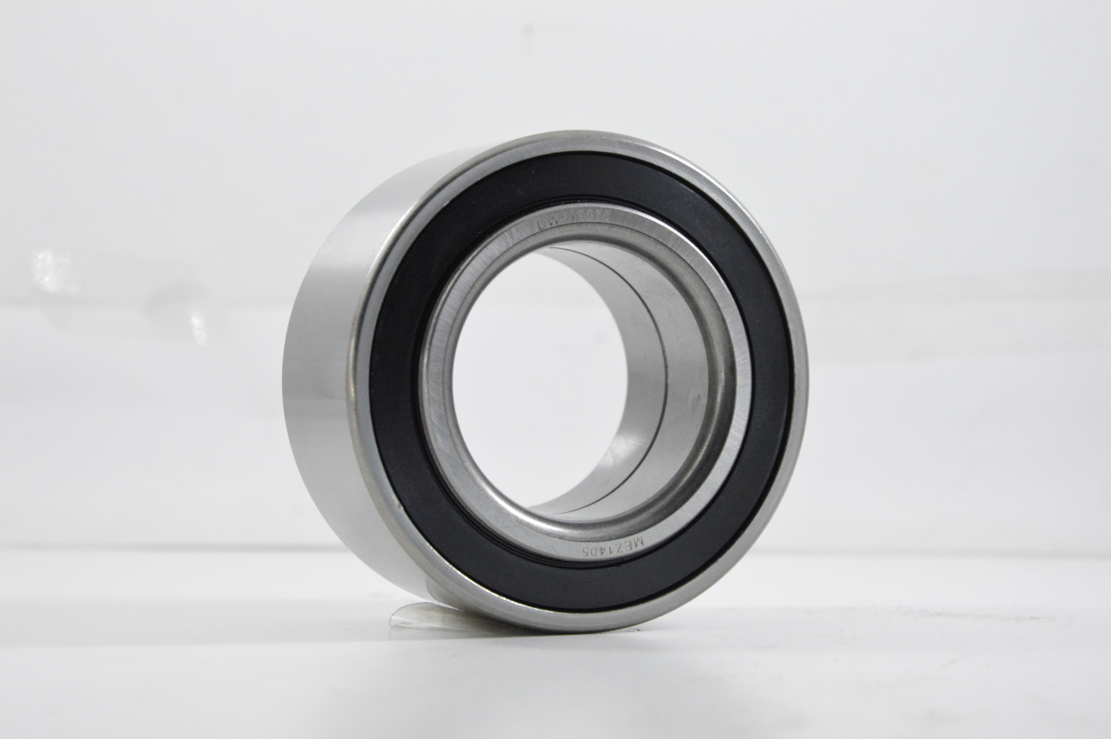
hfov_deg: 21.9
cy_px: 370
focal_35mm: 93
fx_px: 2868
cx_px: 556
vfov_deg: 14.7
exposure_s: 1/100
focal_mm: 62
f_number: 8
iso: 3200
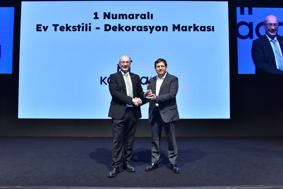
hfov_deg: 63.6
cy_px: 94
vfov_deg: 45.0
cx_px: 142
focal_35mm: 29
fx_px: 228
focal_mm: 29
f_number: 6.3
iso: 1000
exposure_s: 1/160
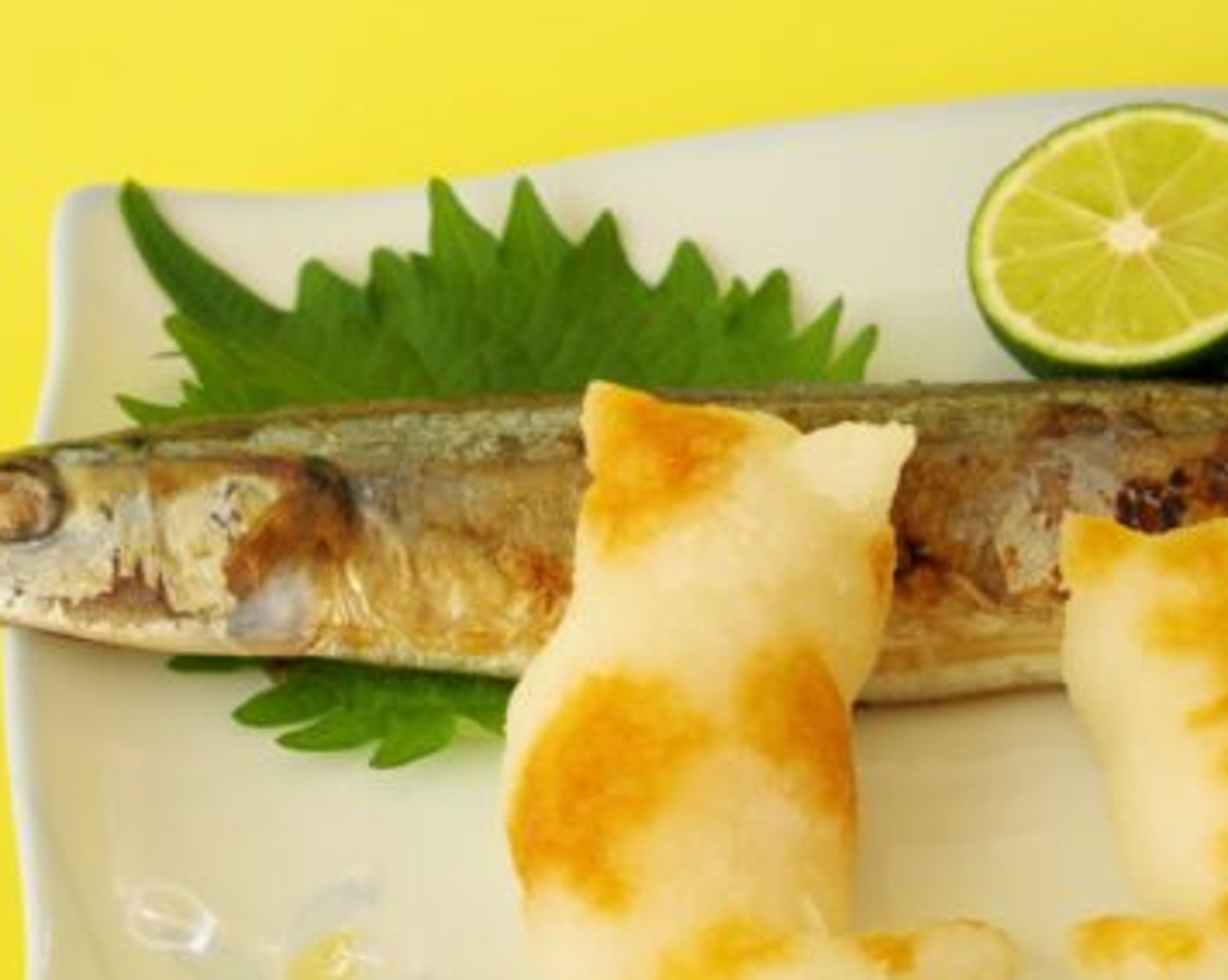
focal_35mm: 79
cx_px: 707
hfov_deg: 24.1
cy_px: 564
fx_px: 2868
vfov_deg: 19.4
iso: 200
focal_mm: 40
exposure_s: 1/13
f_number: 13
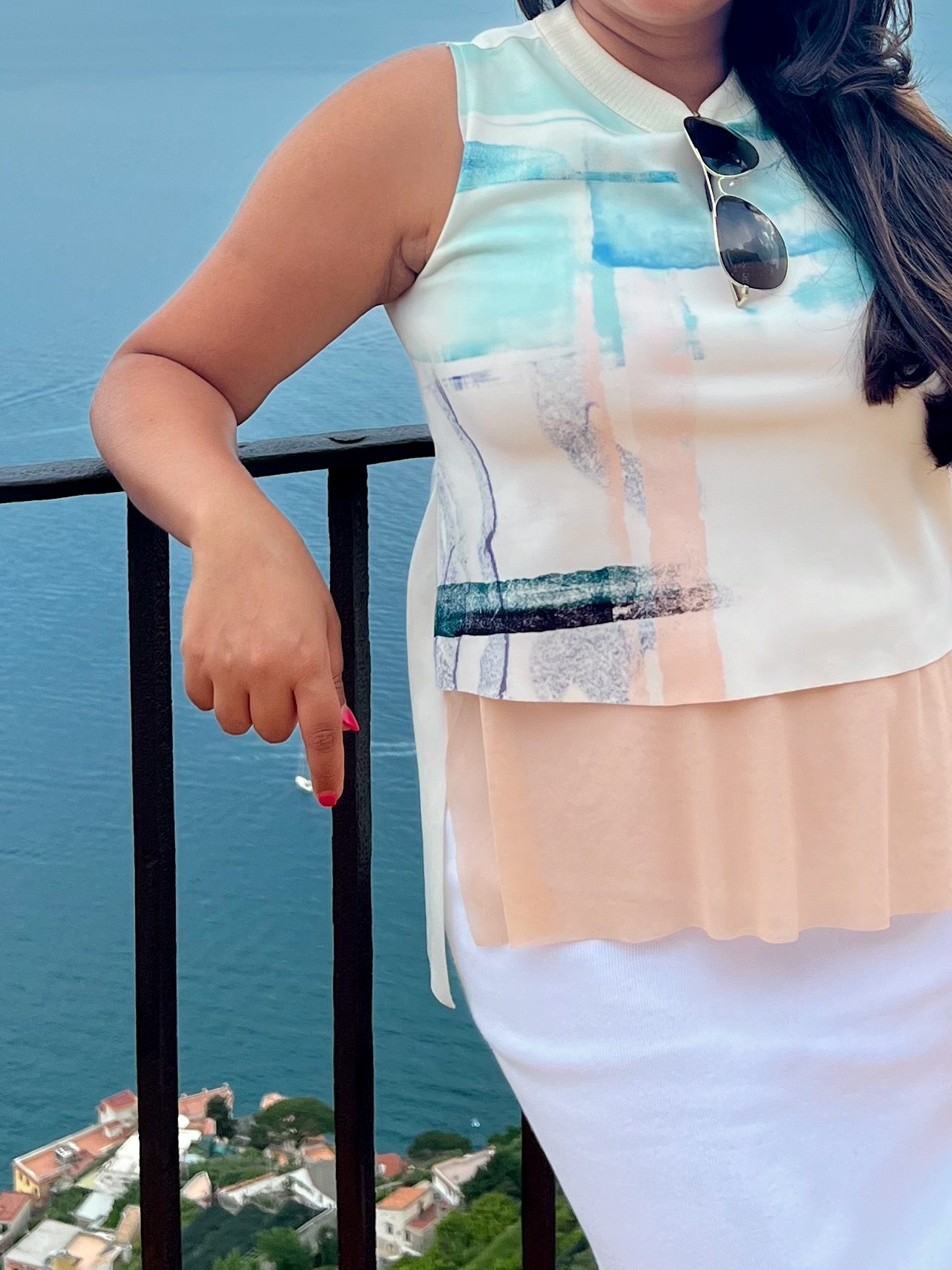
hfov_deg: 24.0
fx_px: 2237
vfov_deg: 30.6
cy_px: 185
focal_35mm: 61
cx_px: 586
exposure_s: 1/2299
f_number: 1.5
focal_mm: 5.7
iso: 50
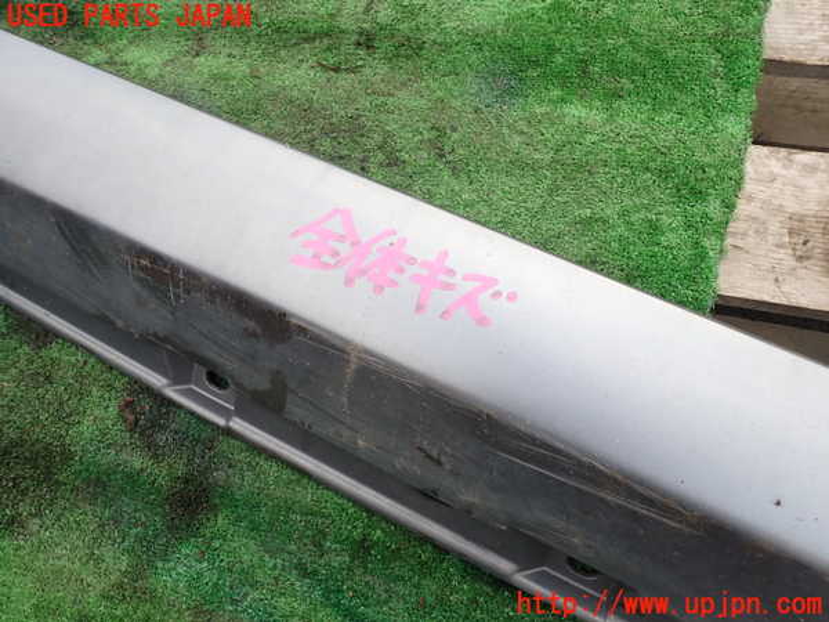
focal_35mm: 25
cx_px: 414
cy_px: 311
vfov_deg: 54.9
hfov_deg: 69.4
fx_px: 599
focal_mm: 4.5
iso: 100
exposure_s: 1/320
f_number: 2.8
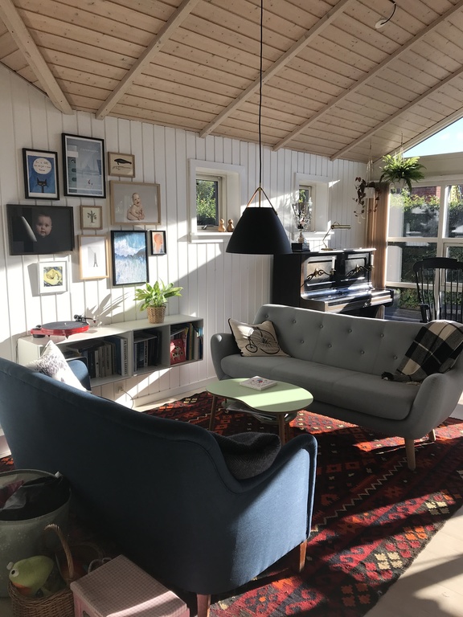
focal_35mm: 28
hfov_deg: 49.7
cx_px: 232
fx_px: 499
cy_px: 308
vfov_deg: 63.4
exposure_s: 1/626
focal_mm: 3.99
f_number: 1.8
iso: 20
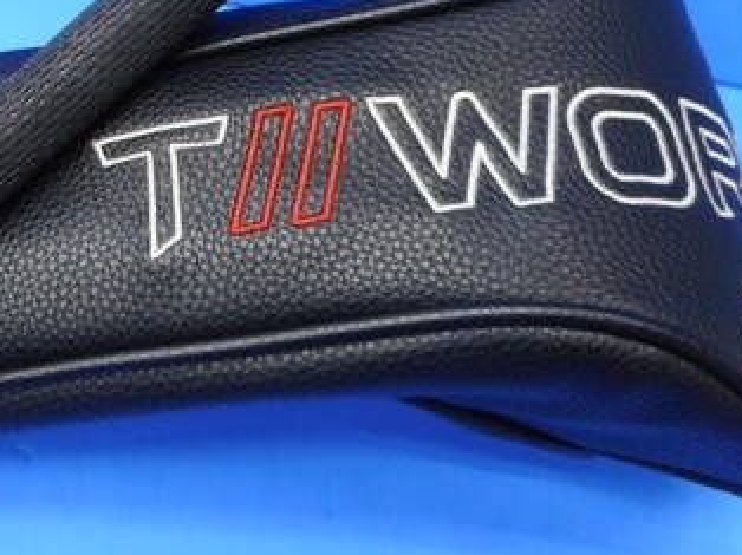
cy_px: 71
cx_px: 132
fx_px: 1092
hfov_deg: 36.1
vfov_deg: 27.6
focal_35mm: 51
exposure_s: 1/30
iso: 200
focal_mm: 4.5
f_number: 3.7
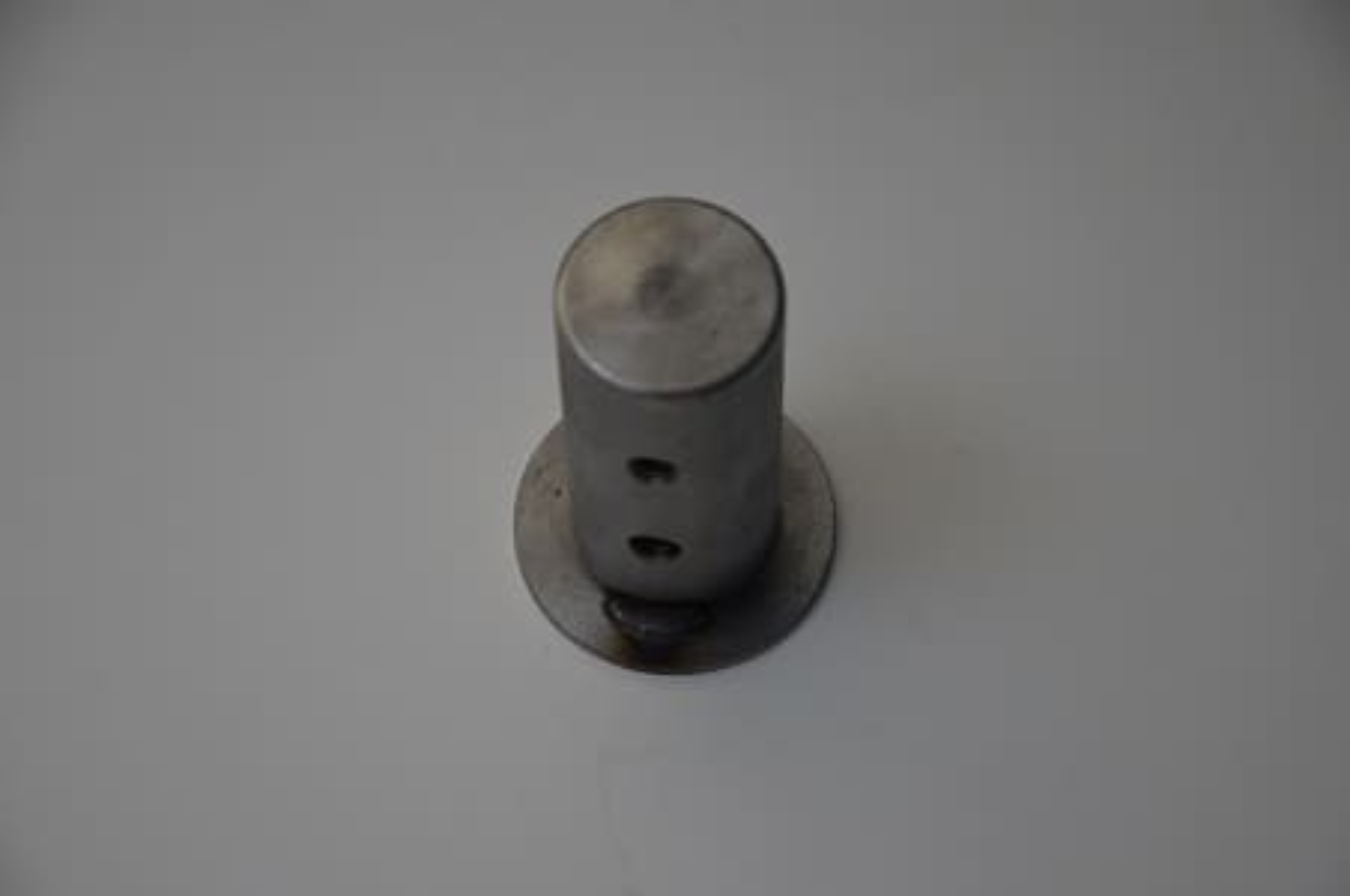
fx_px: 3932
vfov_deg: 13.0
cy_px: 448
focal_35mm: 105
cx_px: 675
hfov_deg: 19.5
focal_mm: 70
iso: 800
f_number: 5.3
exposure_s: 1/160
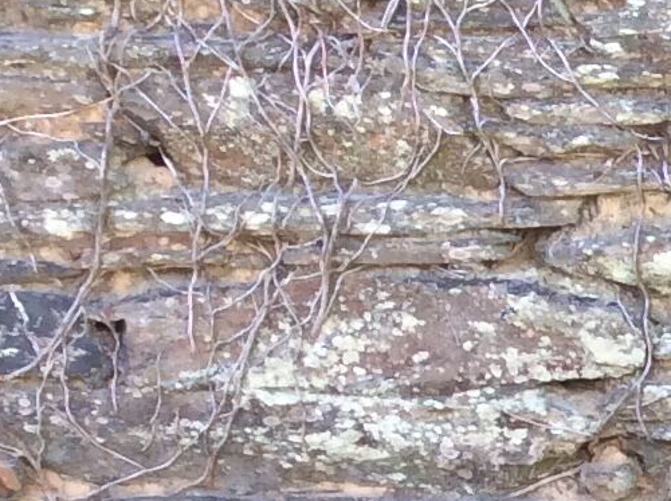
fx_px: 3212
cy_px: 1152
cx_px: 1637
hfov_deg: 10.3
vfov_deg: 8.3
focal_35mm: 166
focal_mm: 3.3
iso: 32
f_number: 2.4
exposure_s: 1/108
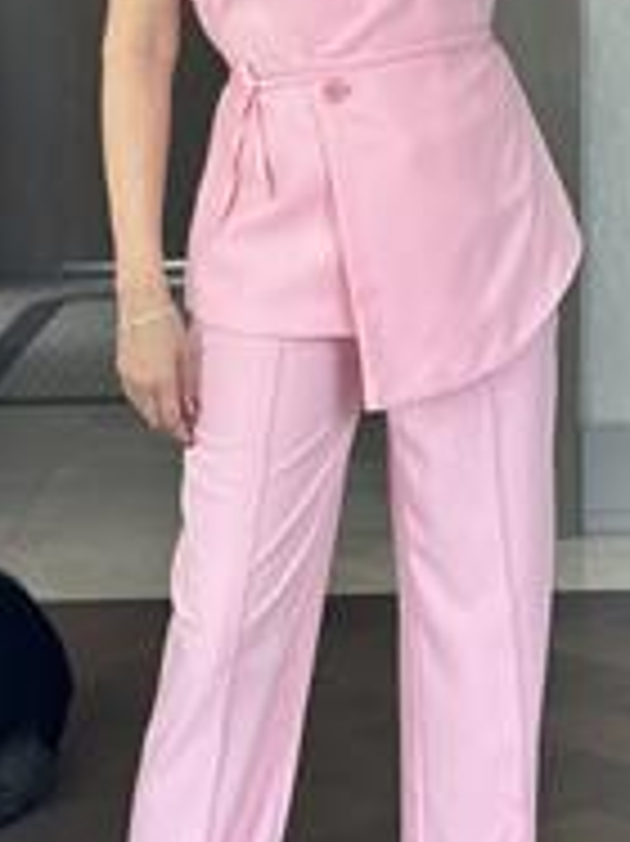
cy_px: 203
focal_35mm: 130
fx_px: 3158
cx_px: 378
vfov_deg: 15.1
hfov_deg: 11.4
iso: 125
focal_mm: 6.86
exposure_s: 1/119
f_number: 1.78
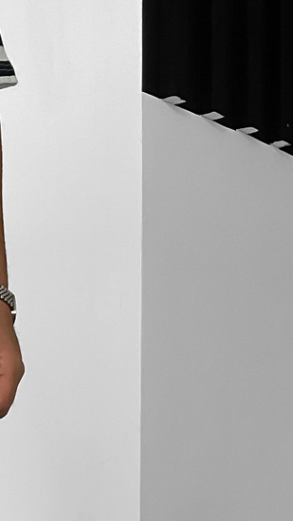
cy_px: 651
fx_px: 1270
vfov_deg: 21.3
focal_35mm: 92
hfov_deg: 12.0
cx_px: -248
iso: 40
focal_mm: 3
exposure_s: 1/120
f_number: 1.8
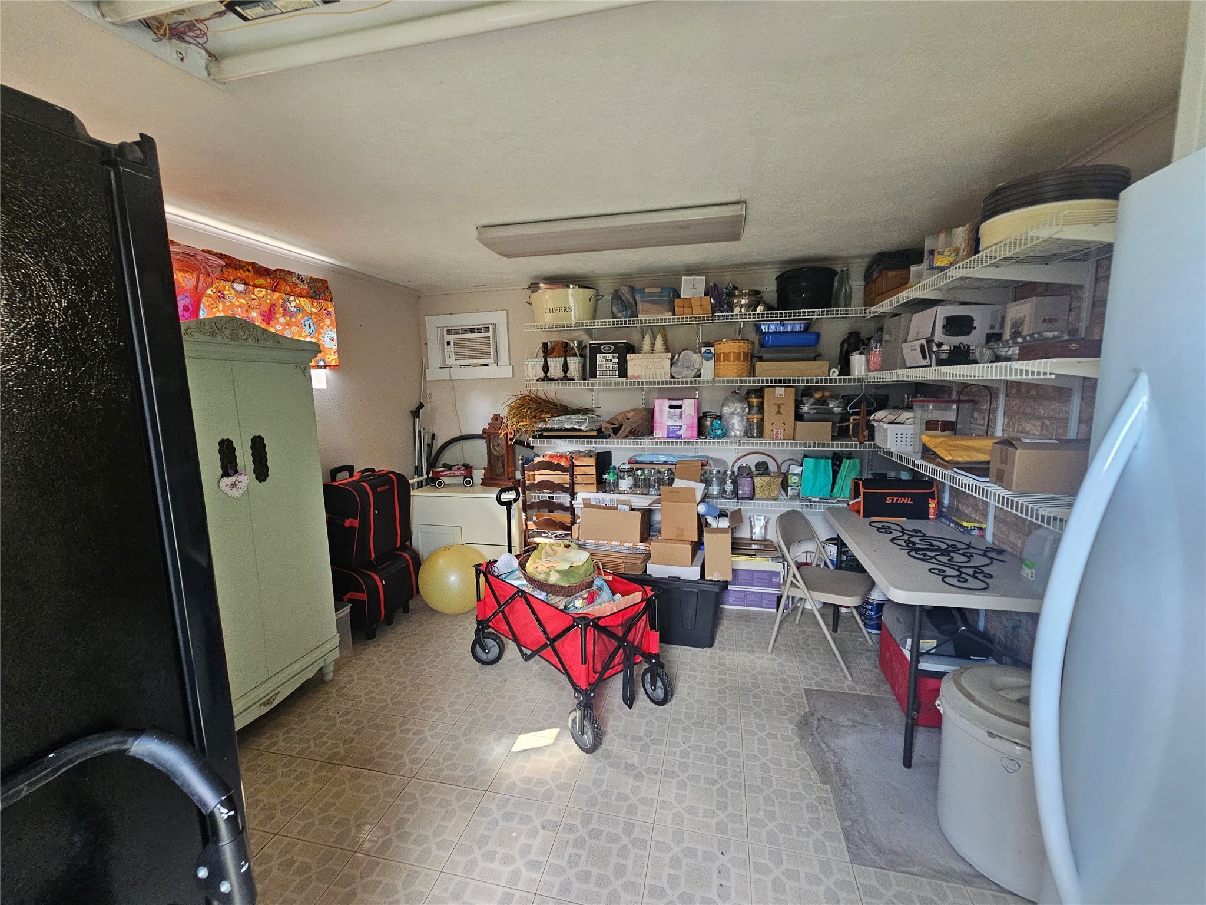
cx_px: 603
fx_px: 453
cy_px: 452
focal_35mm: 13
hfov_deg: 106.2
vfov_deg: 89.9
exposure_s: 1/77.4
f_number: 2.2
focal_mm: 2.2
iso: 320
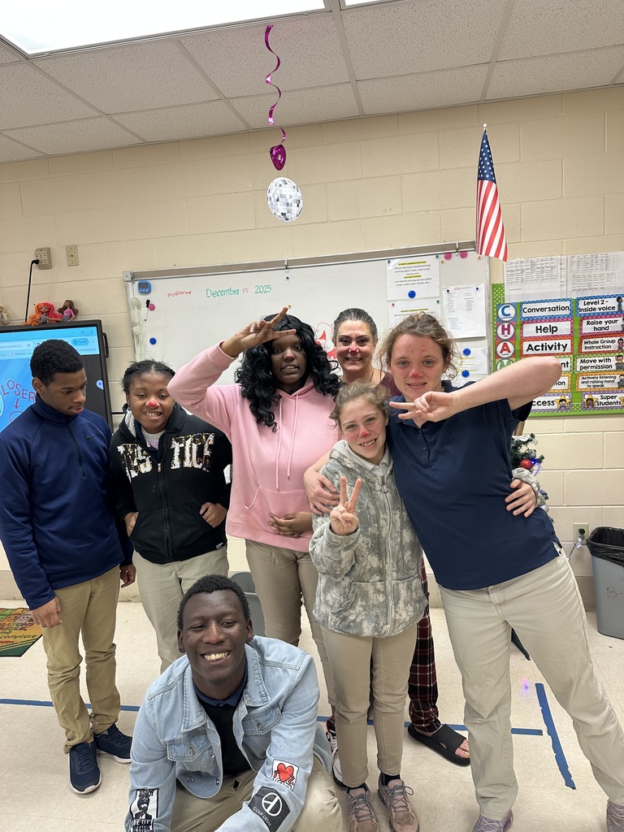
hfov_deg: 56.8
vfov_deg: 71.6
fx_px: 577
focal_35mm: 24
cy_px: 416
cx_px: 312
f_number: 1.78
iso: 125
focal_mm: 6.86
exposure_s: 1/60
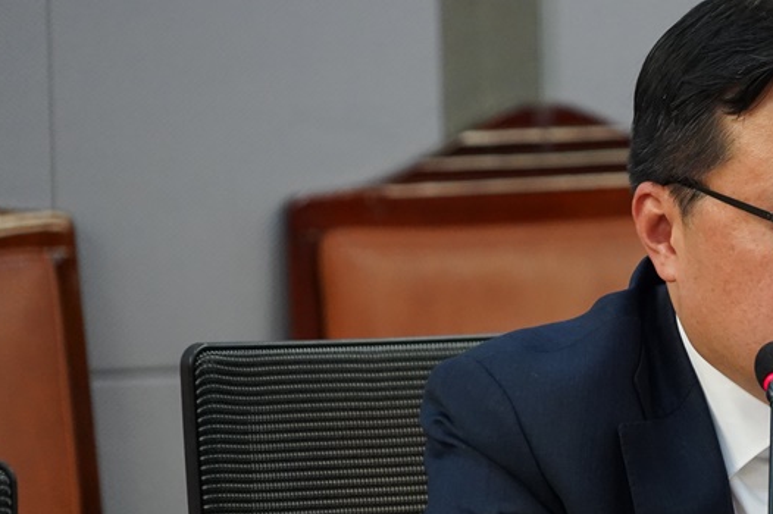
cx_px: 864
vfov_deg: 2.8
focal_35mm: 484
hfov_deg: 4.3
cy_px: 364
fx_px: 10386
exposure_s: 1/250
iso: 4000
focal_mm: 212
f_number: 6.3
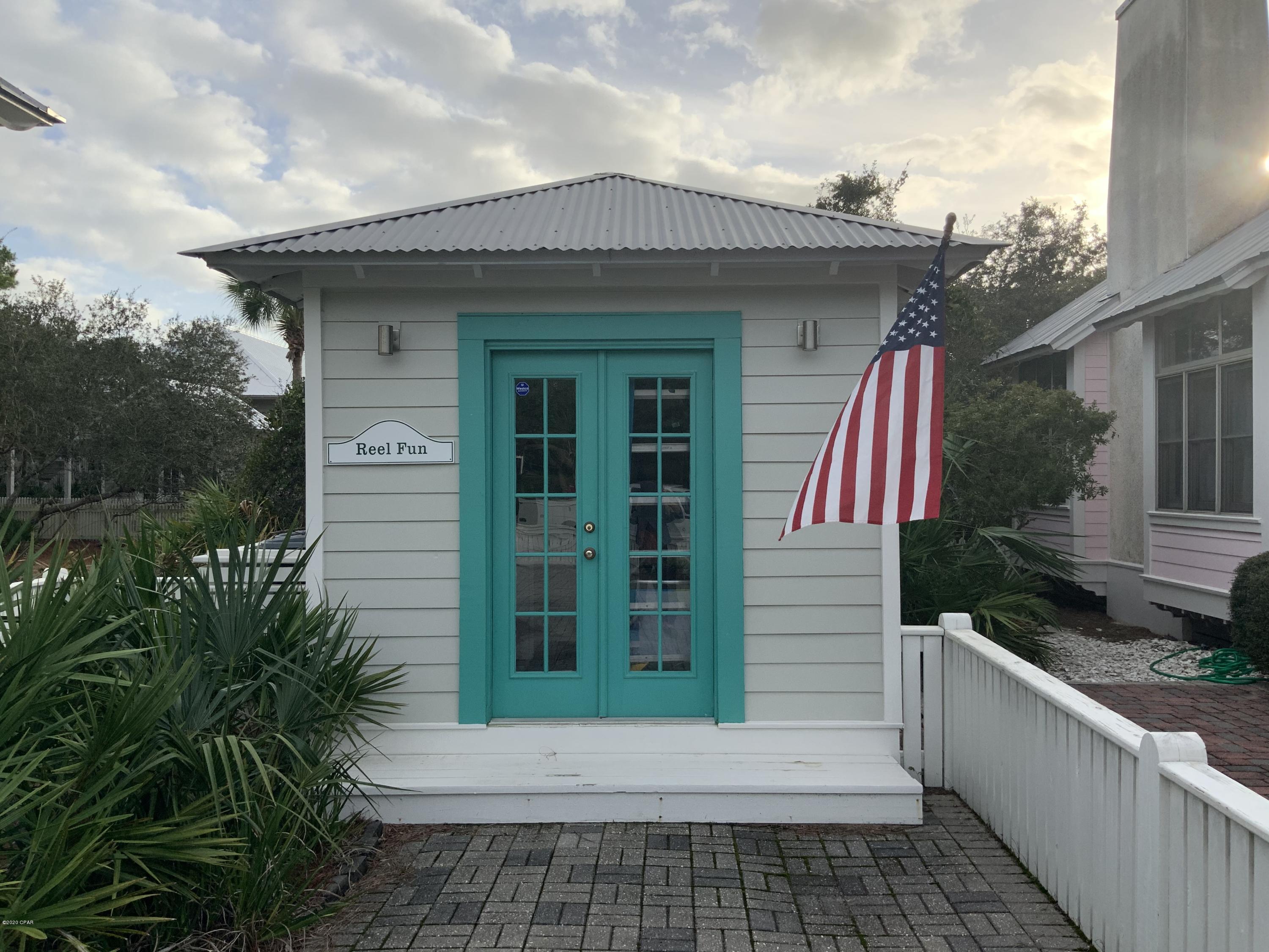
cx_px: 634
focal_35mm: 29
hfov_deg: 61.7
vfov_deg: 48.2
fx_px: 1063
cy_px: 476
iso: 16
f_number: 1.8
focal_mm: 3
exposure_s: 1/1250
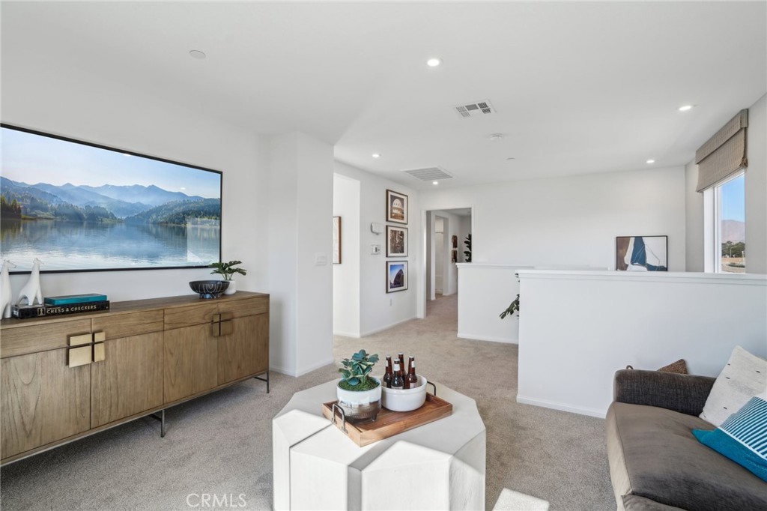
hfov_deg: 96.8
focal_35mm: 16
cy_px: 256
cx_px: 384
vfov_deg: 73.7
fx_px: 341
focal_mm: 16
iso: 160
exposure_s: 1/30
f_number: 7.1
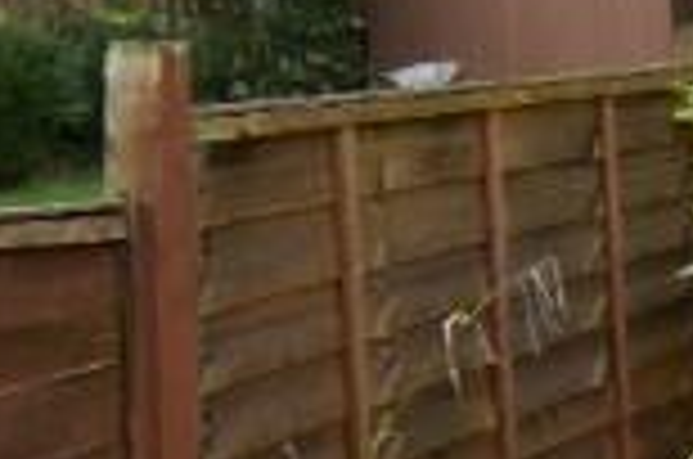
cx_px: 1674
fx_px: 1921
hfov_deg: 14.0
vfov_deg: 13.6
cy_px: 178
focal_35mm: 100
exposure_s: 1/125
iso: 320
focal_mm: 10
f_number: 4.5
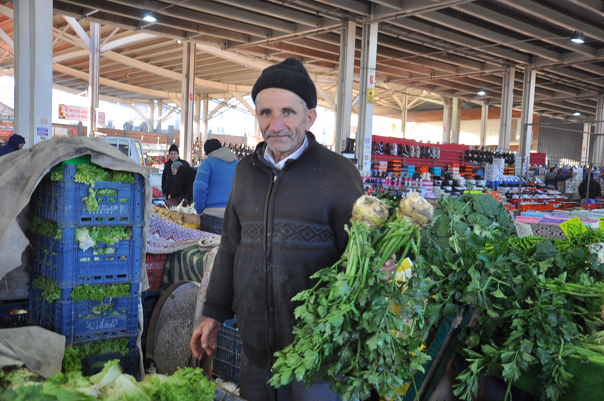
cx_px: 302
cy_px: 200
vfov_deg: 35.4
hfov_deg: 51.3
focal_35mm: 38
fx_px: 628
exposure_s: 1/30
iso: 220
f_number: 4
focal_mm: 25
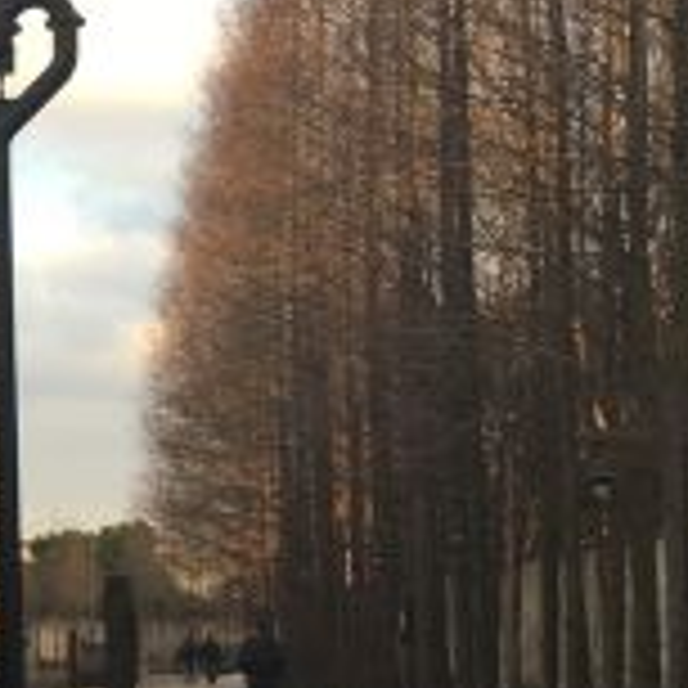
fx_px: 2631
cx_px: -616
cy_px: 569
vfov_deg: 14.8
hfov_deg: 13.2
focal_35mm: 117
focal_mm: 4.15
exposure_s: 1/188
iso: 25
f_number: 2.2
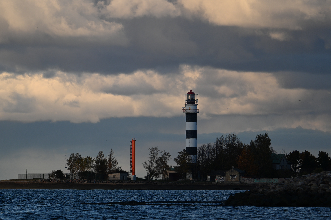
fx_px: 3225
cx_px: 108
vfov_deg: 3.9
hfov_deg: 5.9
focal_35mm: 351
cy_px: 80
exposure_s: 1/320
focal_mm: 260
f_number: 5.3
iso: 100
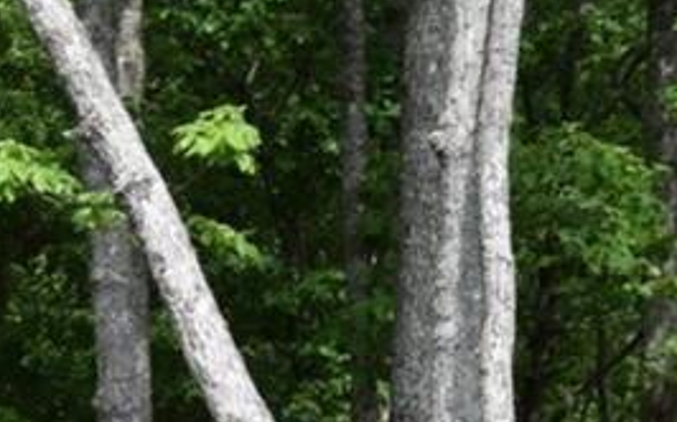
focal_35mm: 153
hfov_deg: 12.3
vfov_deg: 8.4
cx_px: -621
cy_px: 572
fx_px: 2822
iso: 200
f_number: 8
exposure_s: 1/250
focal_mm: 26
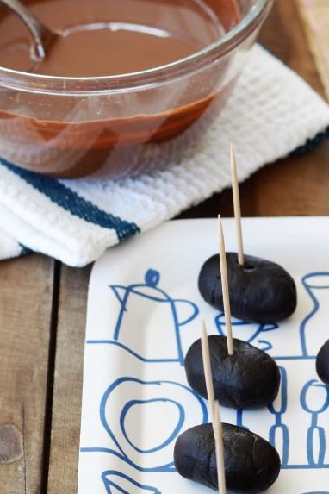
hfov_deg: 10.2
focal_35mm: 134
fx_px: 1837
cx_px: 207
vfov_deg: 15.3
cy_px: 270
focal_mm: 50
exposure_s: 1/80
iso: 200
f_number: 4.5
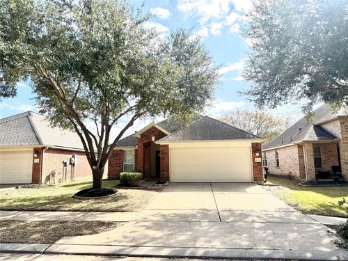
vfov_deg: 56.8
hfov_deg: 71.6
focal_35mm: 24
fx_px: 241
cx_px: 174
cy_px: 130
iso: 80
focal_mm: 6.76
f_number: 1.78
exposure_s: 1/1855
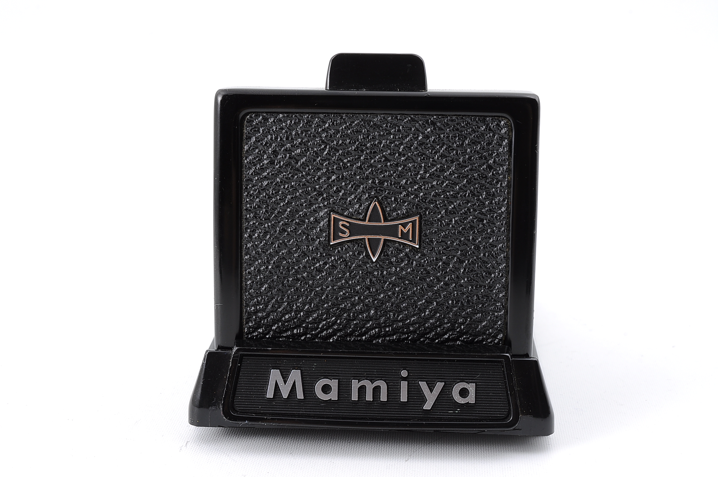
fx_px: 1195
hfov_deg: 33.4
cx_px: 359
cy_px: 238
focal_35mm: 60
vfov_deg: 22.6
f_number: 22
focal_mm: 40
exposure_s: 1/100
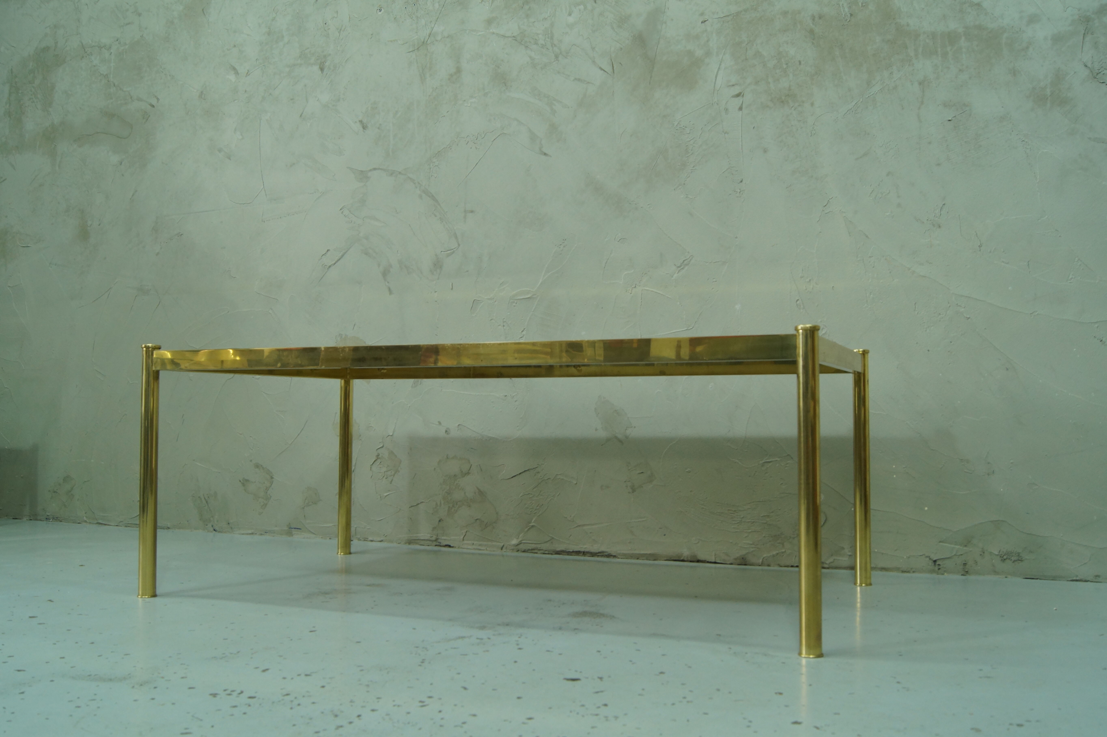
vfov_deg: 39.9
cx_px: 554
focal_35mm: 33
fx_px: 1014
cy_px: 368
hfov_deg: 57.2
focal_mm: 22
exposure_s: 1/13
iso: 400
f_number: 8
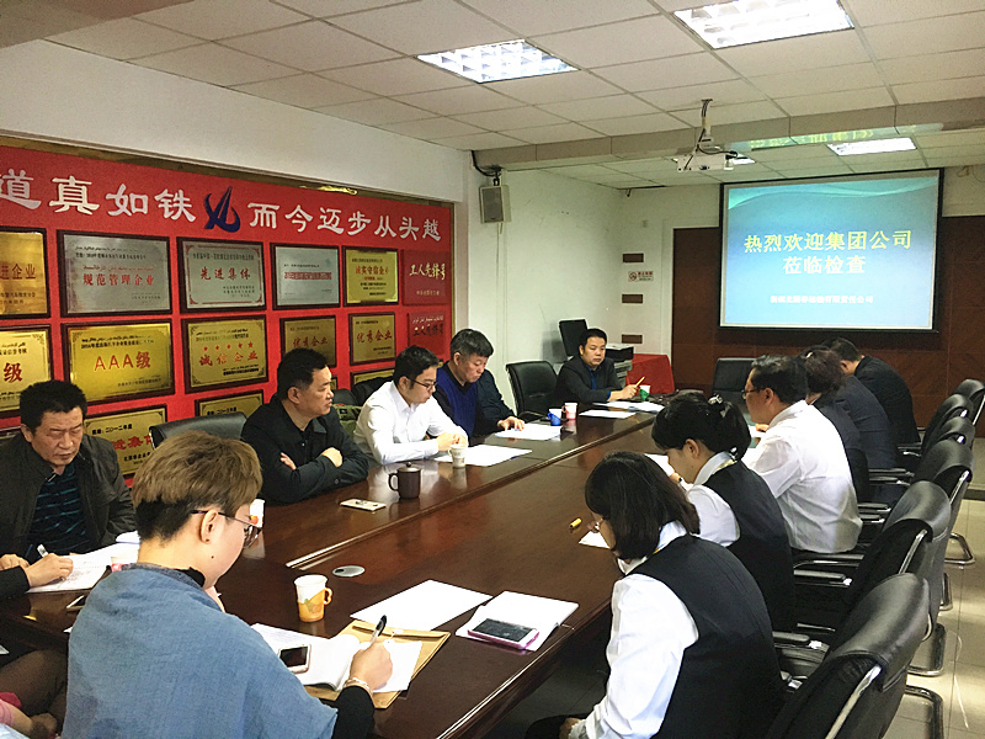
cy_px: 370
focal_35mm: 29
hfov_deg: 61.7
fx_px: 825
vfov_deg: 48.2
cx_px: 492
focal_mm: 4.15
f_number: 2.2
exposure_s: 1/33
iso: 250
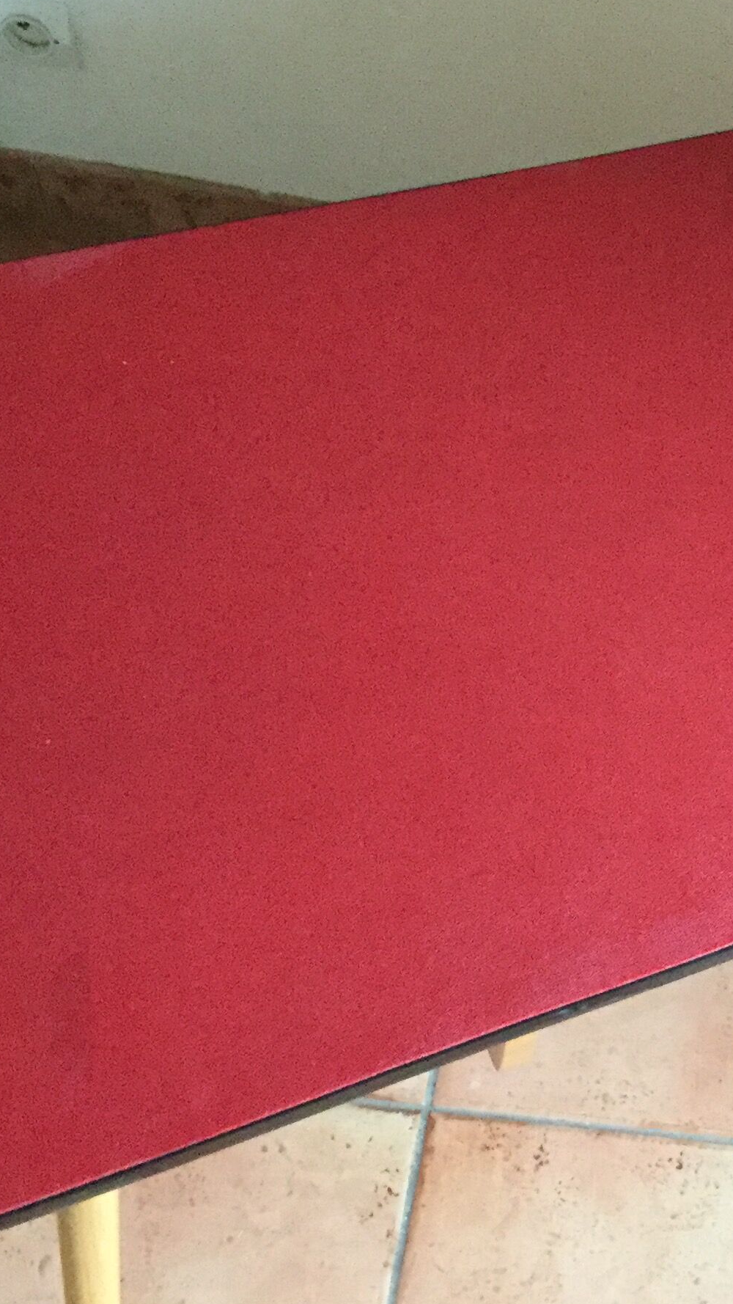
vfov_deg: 33.8
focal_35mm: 62
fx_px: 2143
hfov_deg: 18.6
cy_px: 717
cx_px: 814
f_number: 2.4
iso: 250
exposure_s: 1/17
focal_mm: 3.3
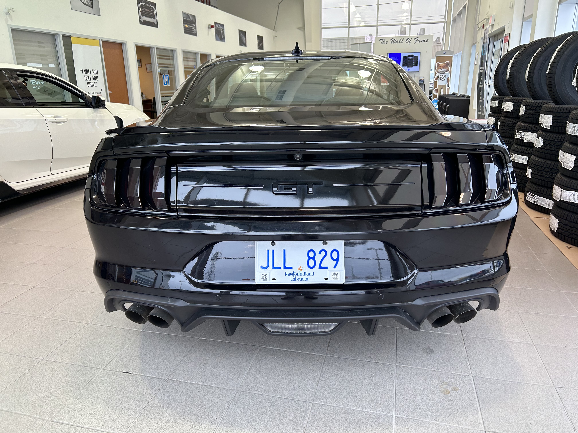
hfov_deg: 67.3
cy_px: 216
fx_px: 434
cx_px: 289
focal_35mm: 26
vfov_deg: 53.1
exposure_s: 1/120
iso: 80
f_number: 1.5
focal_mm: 5.7
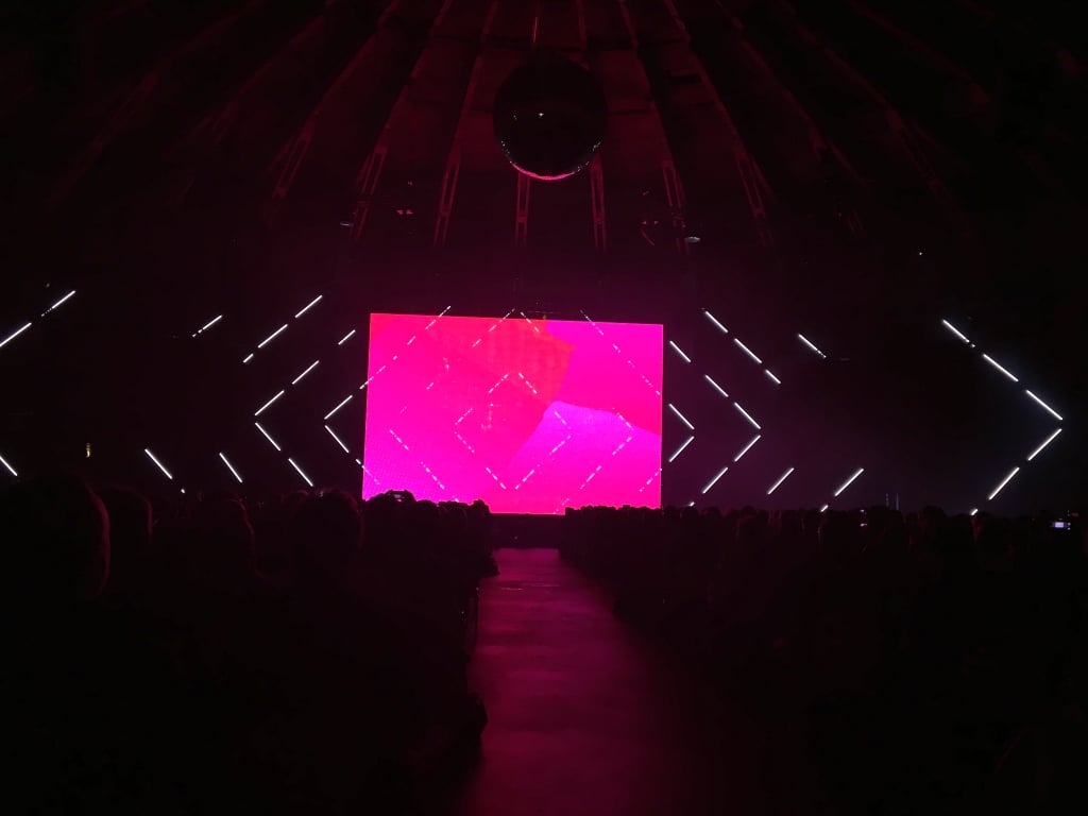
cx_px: 544
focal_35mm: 29
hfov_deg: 61.7
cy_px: 408
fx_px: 911
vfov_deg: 48.2
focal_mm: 4.15
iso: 32
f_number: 2.2
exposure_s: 1/33
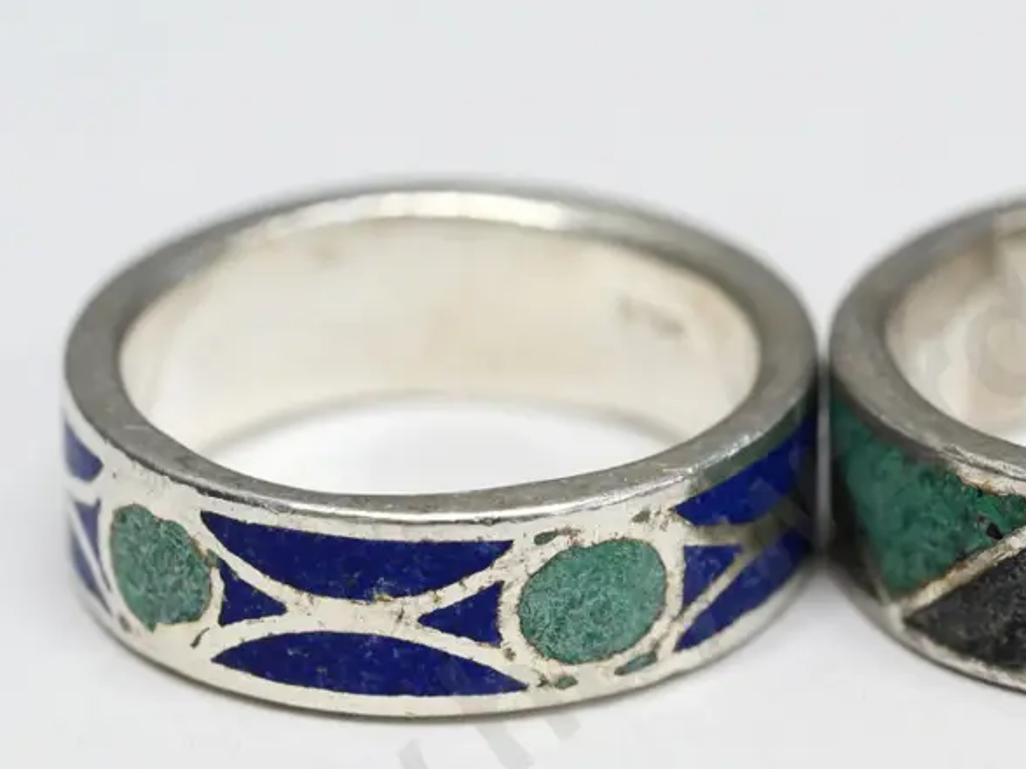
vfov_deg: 7.1
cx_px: 810
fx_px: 6195
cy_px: 497
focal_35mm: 209
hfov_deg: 9.4
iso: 1600
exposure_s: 1/125
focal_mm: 60
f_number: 5
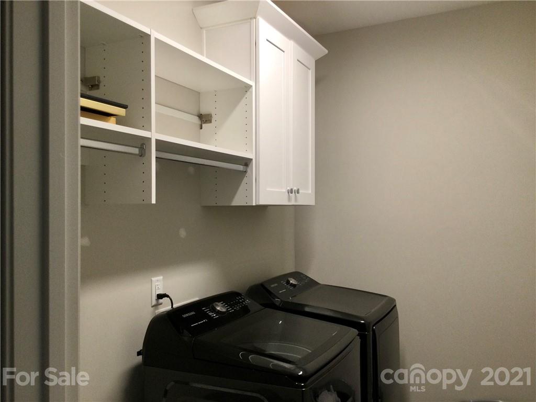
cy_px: 201
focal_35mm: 31
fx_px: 480
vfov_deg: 45.4
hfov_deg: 58.4
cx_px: 268
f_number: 2.4
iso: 50
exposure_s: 1/30
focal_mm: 3.3
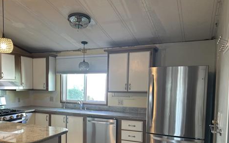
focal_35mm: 35
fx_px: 219
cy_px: 100
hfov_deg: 54.5
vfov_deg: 35.8
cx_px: 82
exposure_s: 1/60
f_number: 1.78
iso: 160
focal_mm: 6.86
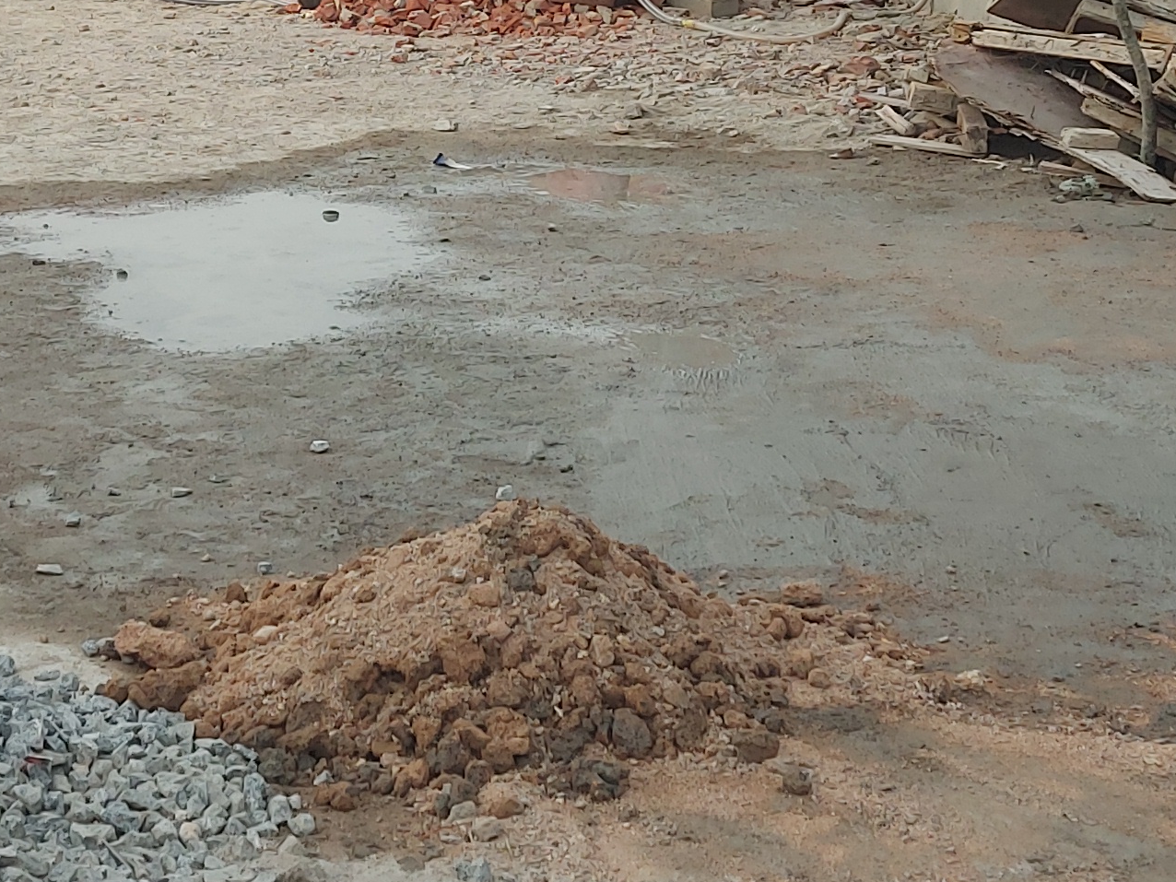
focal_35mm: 87
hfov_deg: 22.4
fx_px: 2956
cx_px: 430
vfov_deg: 16.8
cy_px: 171
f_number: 1.8
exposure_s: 1/100
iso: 50
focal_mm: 5.23
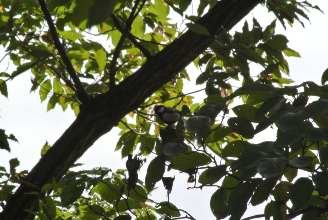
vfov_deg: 1.7
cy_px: 110
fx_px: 7387
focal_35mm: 810
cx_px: 164
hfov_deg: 2.5
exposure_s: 1/200
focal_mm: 300
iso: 1600
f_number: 25
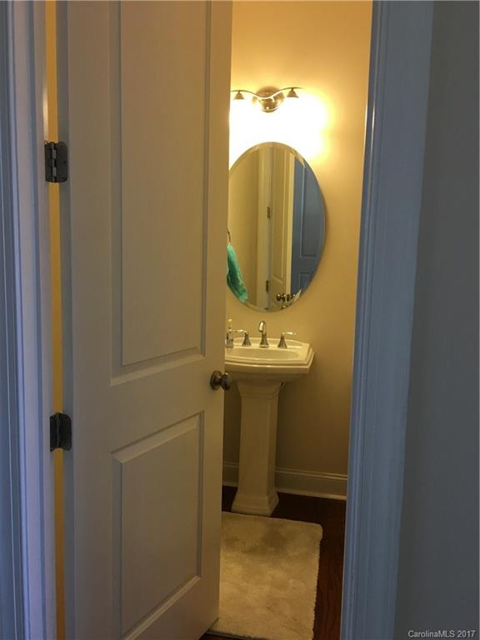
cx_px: 240
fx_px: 536
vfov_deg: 61.7
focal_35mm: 29
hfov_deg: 48.2
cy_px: 320
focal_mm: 4.15
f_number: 2.2
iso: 40
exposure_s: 1/15
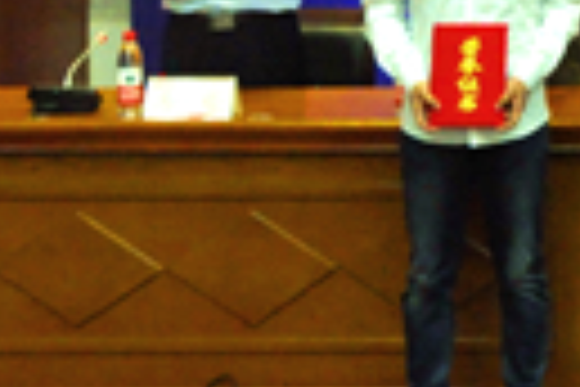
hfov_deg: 11.6
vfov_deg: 8.4
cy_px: -400
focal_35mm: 154
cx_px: 1263
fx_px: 2481
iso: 3200
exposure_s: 1/50
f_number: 6.3
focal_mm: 22
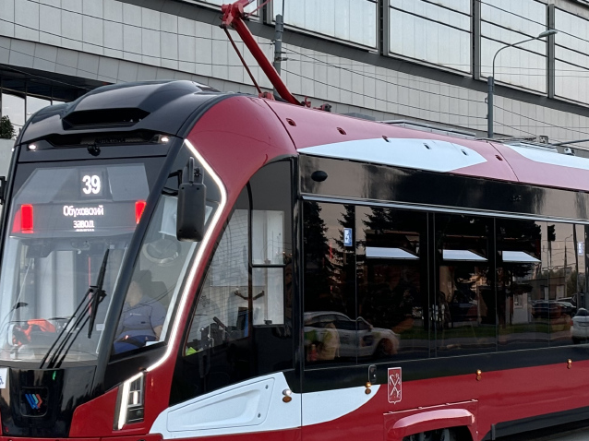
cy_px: 230
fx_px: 1803
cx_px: 344
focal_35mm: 106
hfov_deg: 18.5
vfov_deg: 14.0
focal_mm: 5.96
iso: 50
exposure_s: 1/111
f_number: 1.6
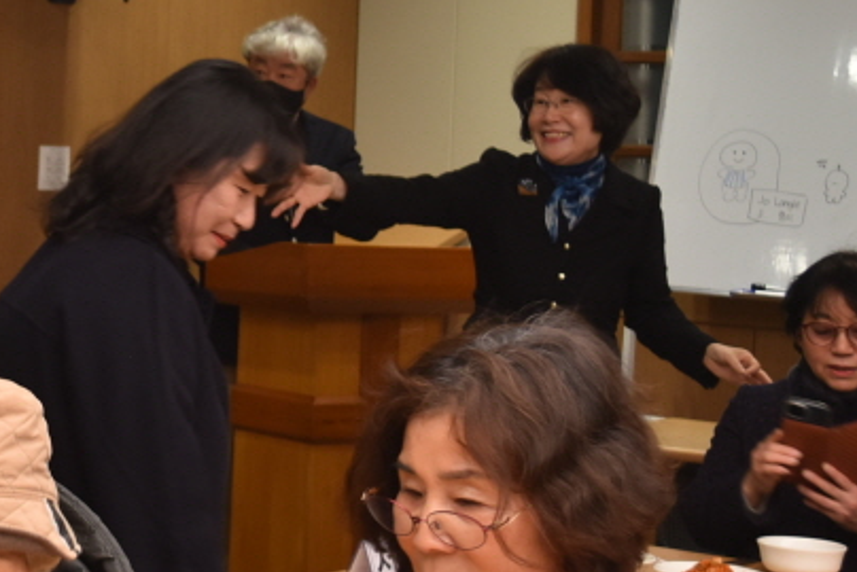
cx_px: 25
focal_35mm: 104
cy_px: 212
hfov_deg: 19.1
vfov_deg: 13.2
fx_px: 2477
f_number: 4.2
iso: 450
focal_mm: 28
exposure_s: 1/60
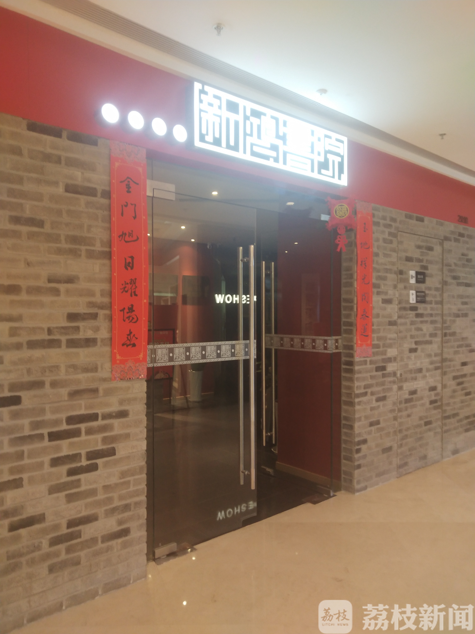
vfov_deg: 60.0
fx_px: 549
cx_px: 238
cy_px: 317
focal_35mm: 30
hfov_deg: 46.8
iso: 187
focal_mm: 3.95
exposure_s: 1/50
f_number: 1.8
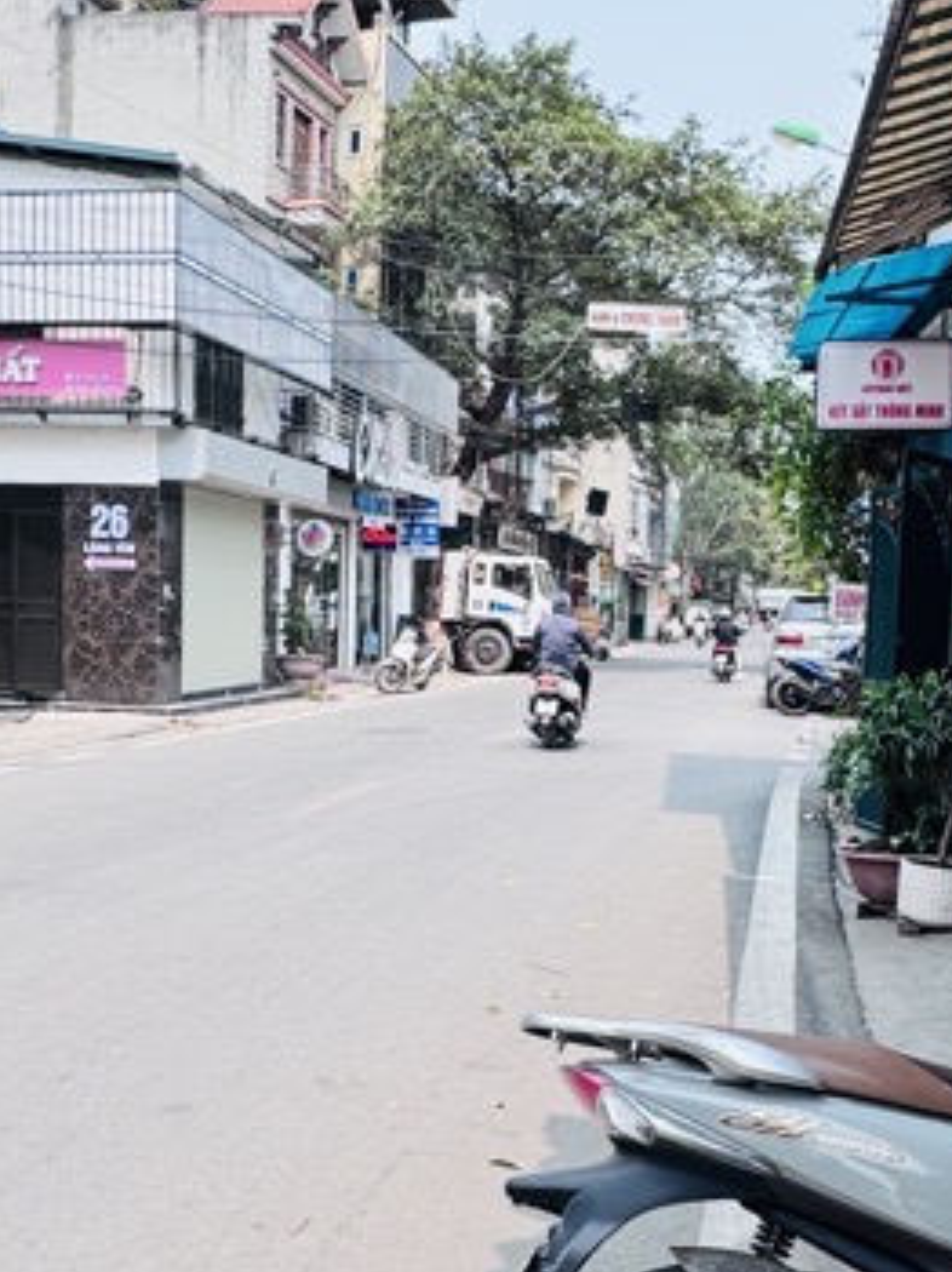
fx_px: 1505
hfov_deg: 35.1
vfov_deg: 45.7
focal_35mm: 41
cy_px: 720
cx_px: 483
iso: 50
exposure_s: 1/868
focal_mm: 2.22
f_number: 2.2
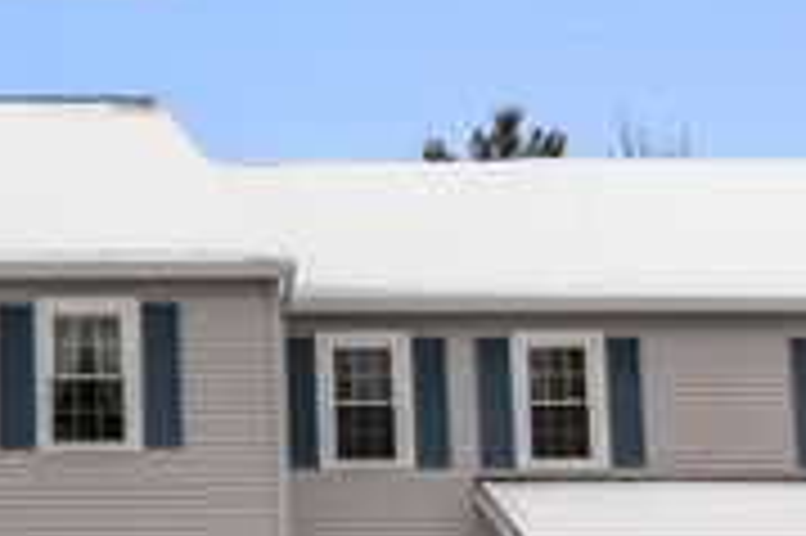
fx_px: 1499
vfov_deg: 18.8
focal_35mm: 67
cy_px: 691
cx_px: -108
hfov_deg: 27.3
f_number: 7.1
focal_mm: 16
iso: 1000
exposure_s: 1/200
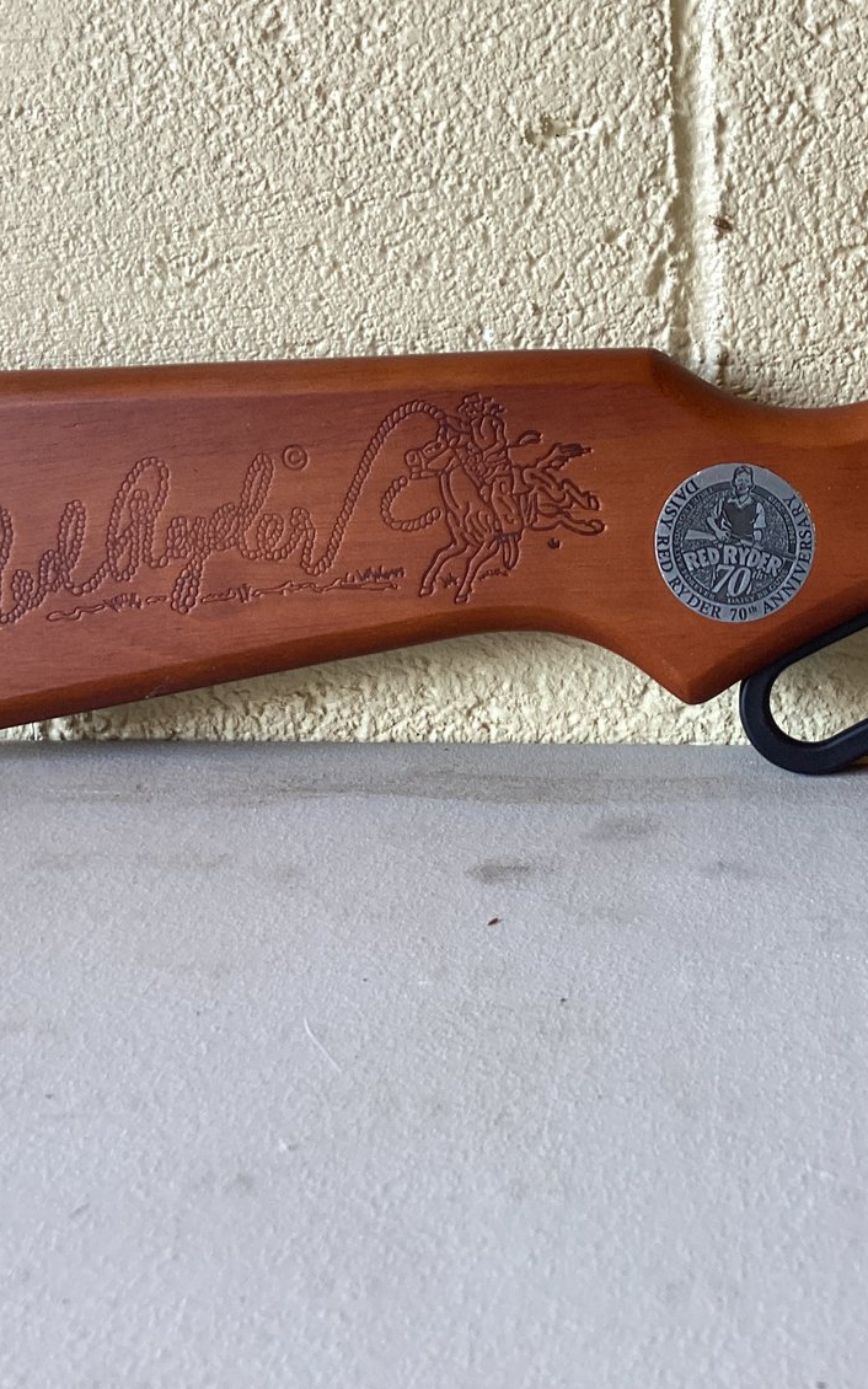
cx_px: 649
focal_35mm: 44
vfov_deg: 45.3
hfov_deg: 28.8
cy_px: 695
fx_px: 1666
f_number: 2.4
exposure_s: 1/120
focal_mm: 3.3
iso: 40
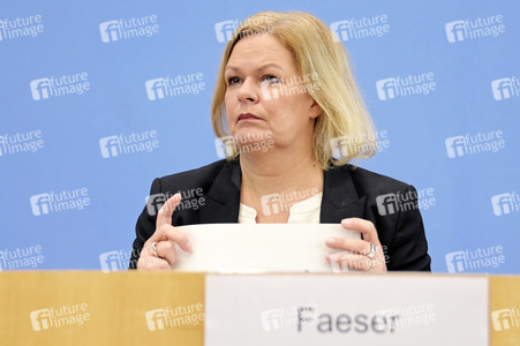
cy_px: 173
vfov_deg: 16.6
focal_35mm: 82
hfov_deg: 24.8
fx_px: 1184
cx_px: 260
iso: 4000
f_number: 5
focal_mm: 82
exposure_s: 1/500
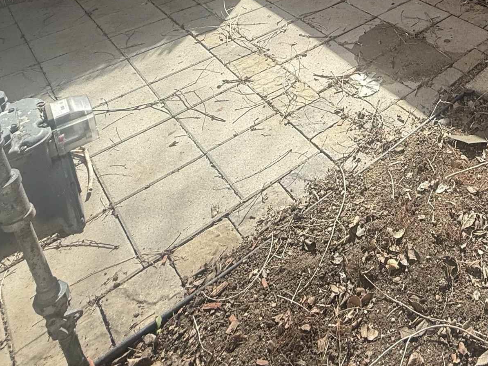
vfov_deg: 32.5
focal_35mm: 36
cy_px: -77
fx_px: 507
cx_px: 435
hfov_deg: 46.6
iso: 50
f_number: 2.2
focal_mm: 2.22
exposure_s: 1/506
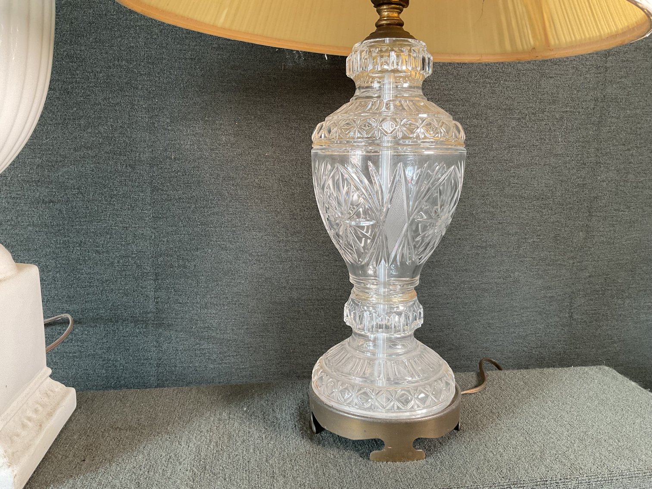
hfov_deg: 61.7
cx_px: 326
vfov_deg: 48.2
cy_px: 244
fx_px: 546
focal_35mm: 29
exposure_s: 1/60
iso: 80
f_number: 1.8
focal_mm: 3
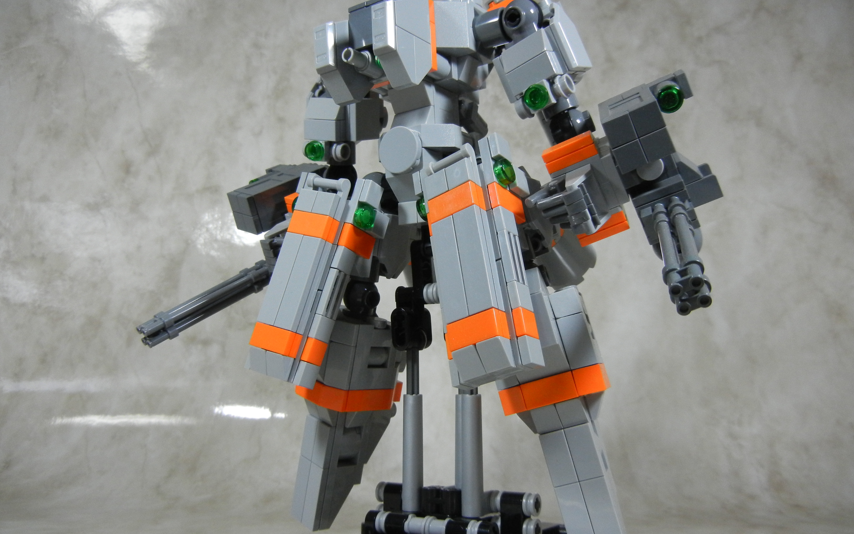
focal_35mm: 32
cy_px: 273
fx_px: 745
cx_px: 425
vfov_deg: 39.4
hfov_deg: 59.7
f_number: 3.5
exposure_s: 1/88
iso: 400
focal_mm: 5.4
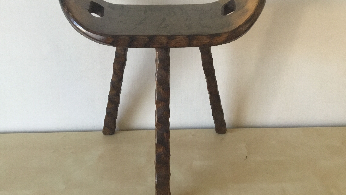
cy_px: 96
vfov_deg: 34.7
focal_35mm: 34
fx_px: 312
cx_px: 174
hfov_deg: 58.0
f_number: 2.4
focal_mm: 3.3
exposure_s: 1/33
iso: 250
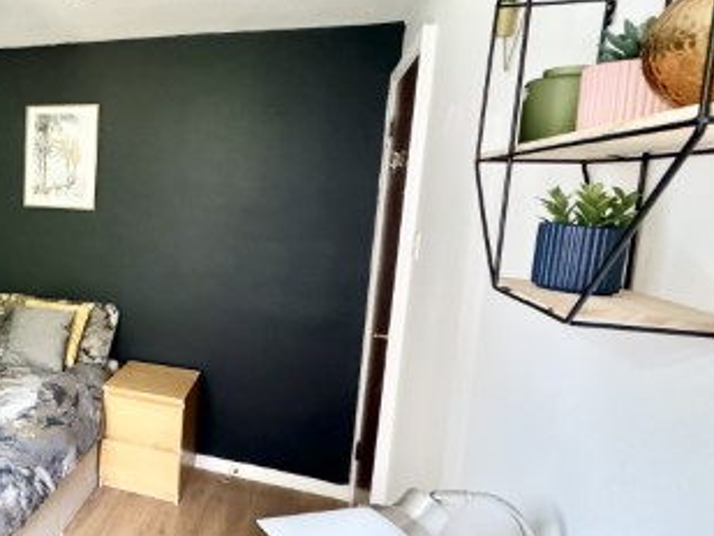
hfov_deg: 52.4
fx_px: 598
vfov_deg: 48.2
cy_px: 250
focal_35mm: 29
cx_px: 44
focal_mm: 2.22
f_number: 2.2
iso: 640
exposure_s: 1/60
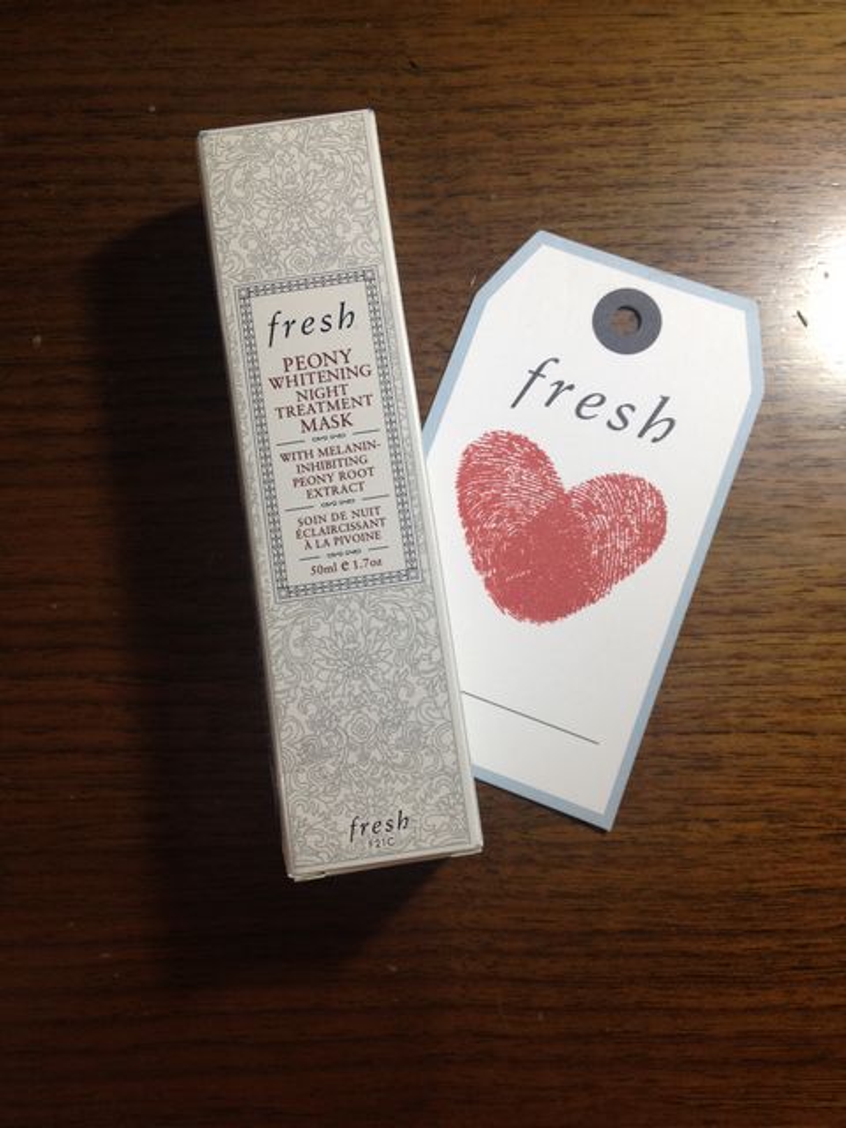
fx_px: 1141
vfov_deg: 52.6
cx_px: 423
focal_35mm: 35
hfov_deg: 40.7
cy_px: 564
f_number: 2.4
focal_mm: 4.28
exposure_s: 1/24
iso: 50
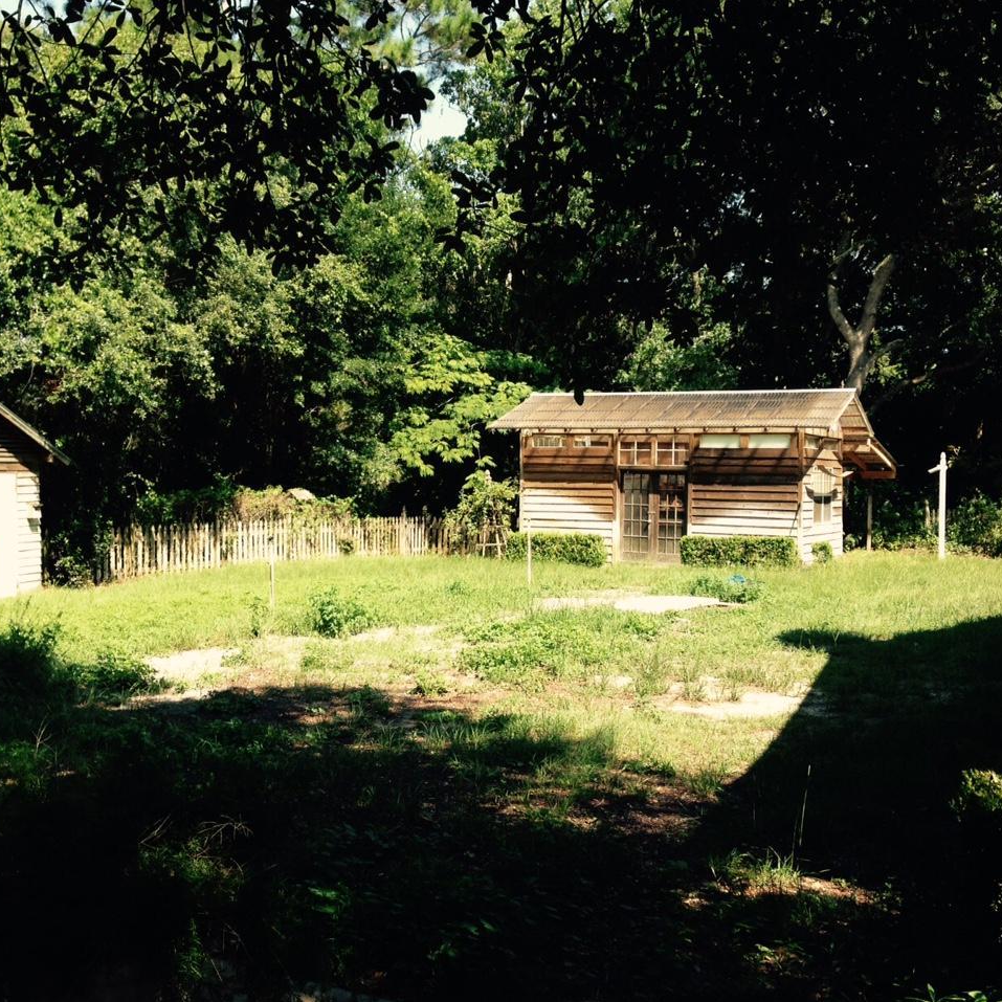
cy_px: 502
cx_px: 455
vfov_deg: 42.8
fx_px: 1277
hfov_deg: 42.8
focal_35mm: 39
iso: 64
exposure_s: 1/602
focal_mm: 4.12
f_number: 2.4
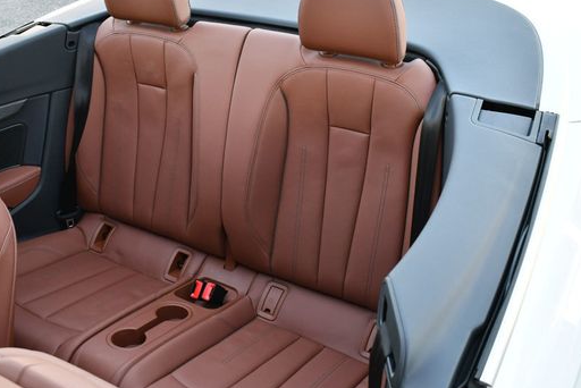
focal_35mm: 45
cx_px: 224
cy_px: 152
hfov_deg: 43.3
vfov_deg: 29.8
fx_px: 727
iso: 400
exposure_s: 1/250
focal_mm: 18
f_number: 4
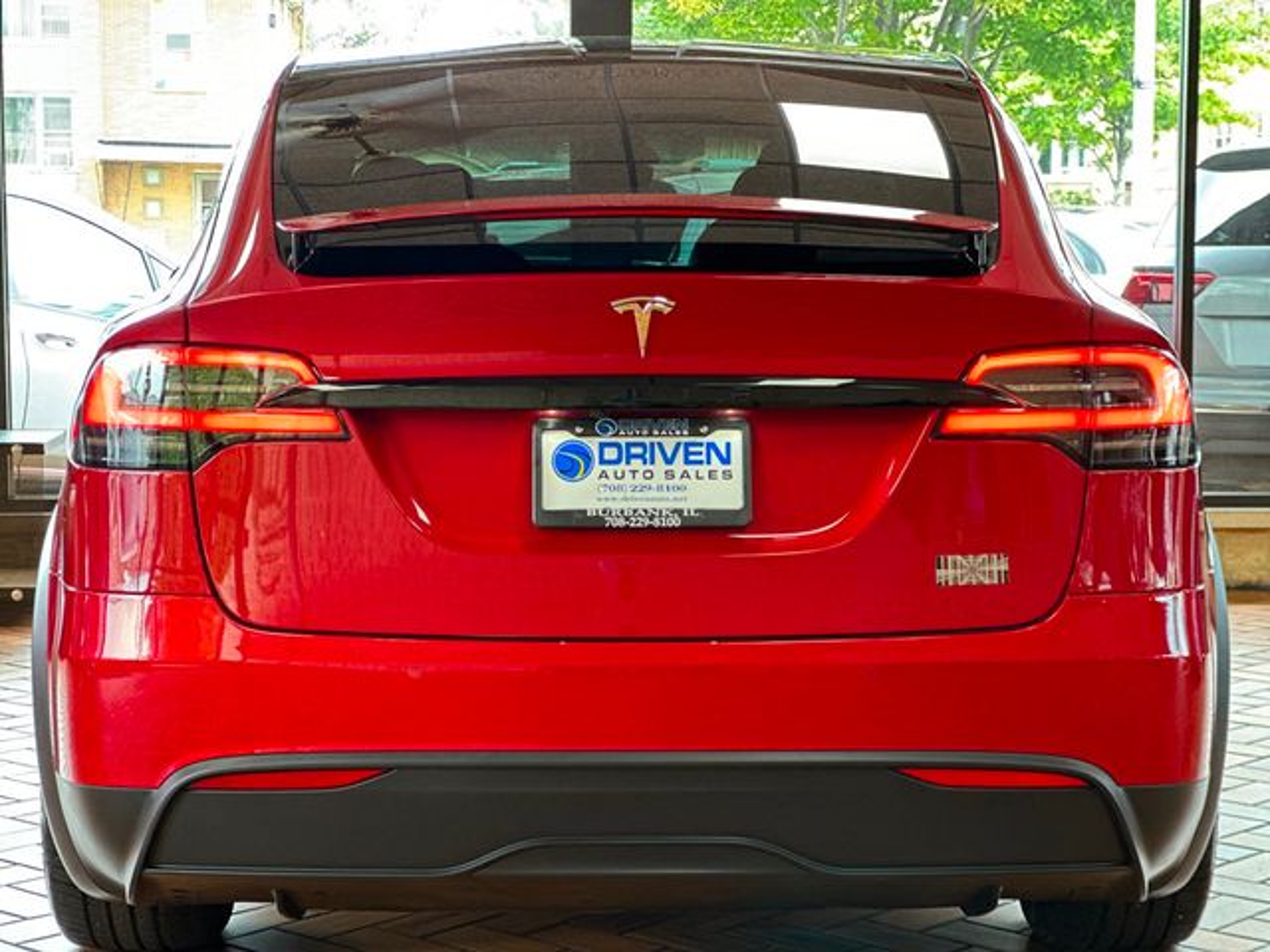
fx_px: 2825
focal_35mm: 77
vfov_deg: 19.1
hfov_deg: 25.3
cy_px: 476
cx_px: 635
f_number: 2.8
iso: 200
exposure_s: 1/40
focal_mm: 9
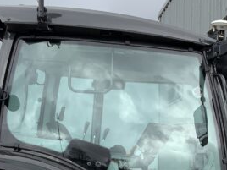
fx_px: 728
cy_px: 213
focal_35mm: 111
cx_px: 222
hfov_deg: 17.4
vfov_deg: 12.9
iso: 16
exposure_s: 1/586
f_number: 1.8
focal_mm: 3
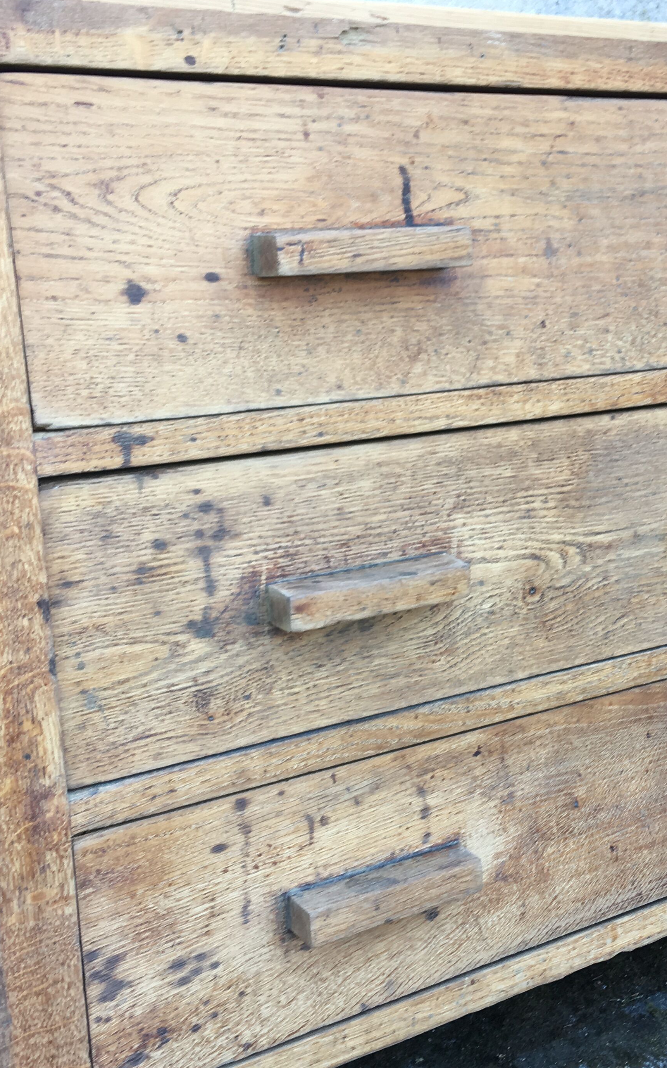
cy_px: 550
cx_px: 469
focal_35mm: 45
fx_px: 1309
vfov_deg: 44.4
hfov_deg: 28.3
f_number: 2.2
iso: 25
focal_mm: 4.15
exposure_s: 1/50
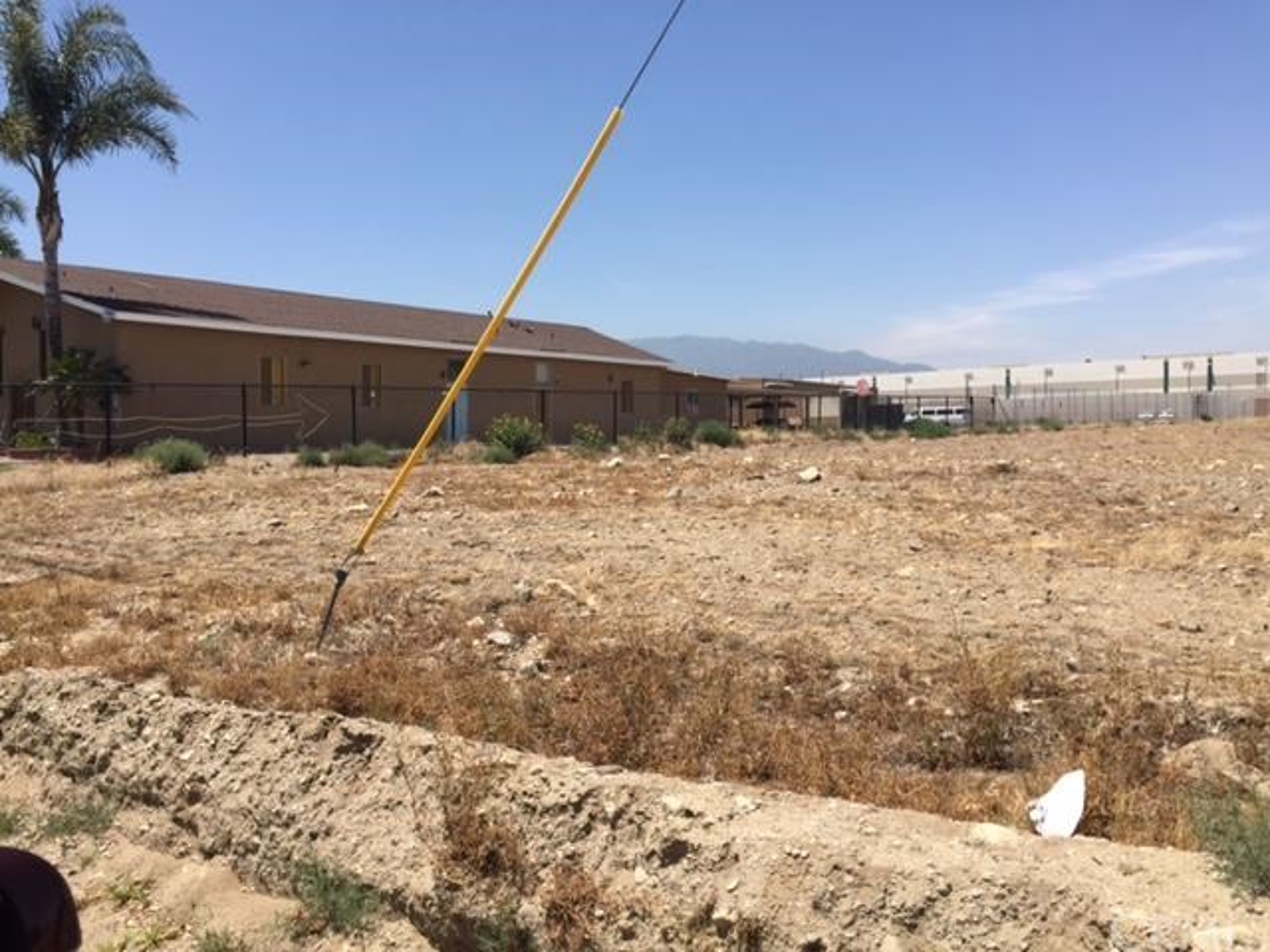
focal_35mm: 29
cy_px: 476
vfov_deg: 48.2
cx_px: 635
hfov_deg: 61.7
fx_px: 1064
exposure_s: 1/2198
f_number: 2.2
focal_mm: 4.15
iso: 32
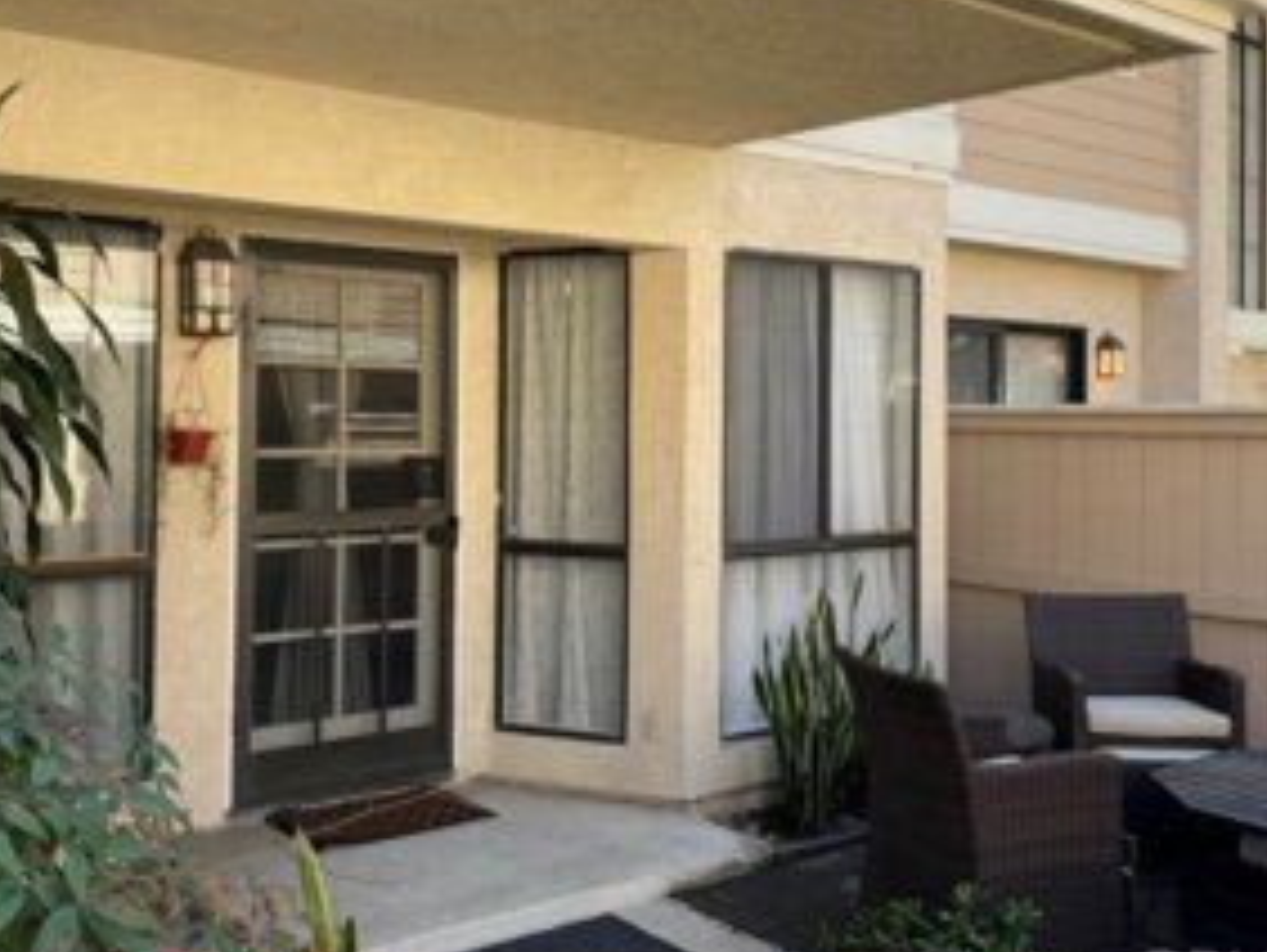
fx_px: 1355
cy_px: 404
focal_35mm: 37
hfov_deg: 50.0
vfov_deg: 38.6
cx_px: 571
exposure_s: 1/272
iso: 16
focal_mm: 3
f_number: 1.8
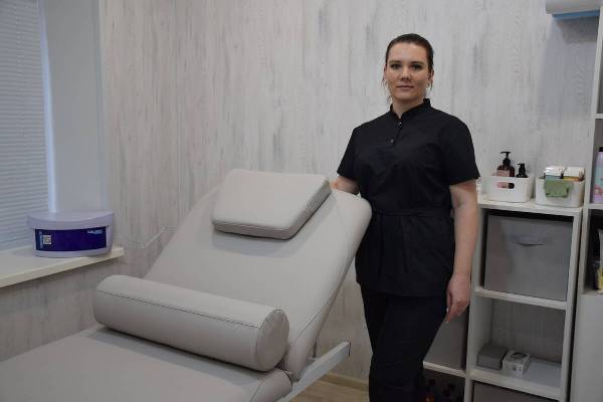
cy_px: 201
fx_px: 603
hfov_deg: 53.1
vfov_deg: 36.9
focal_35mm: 36
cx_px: 302
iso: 400
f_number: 4
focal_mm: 24
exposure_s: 1/80
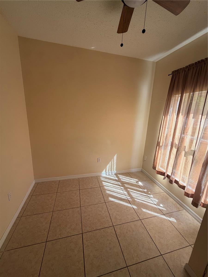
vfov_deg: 102.1
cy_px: 138
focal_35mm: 14
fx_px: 112
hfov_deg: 85.7
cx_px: 104
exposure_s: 1/121
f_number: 2.2
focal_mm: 2.22
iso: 125
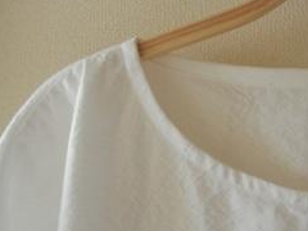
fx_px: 445
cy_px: 112
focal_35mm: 50
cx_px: 212
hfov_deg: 37.7
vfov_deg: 29.1
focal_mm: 5.4
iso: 400
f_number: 3.5
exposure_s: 1/7.7
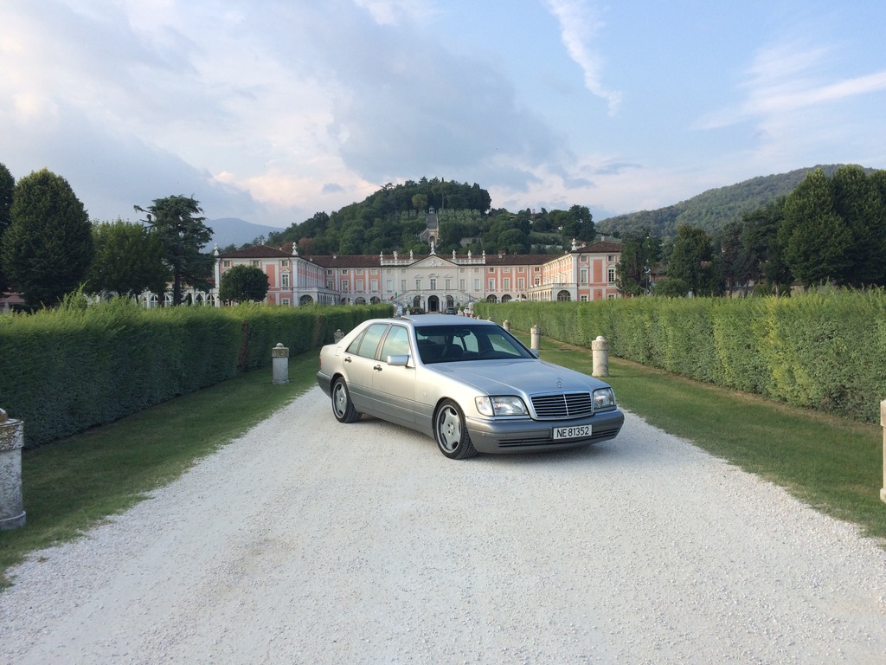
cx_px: 443
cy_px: 332
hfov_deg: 61.7
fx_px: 742
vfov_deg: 48.2
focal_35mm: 29
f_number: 2.2
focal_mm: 4.15
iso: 32
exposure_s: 1/622
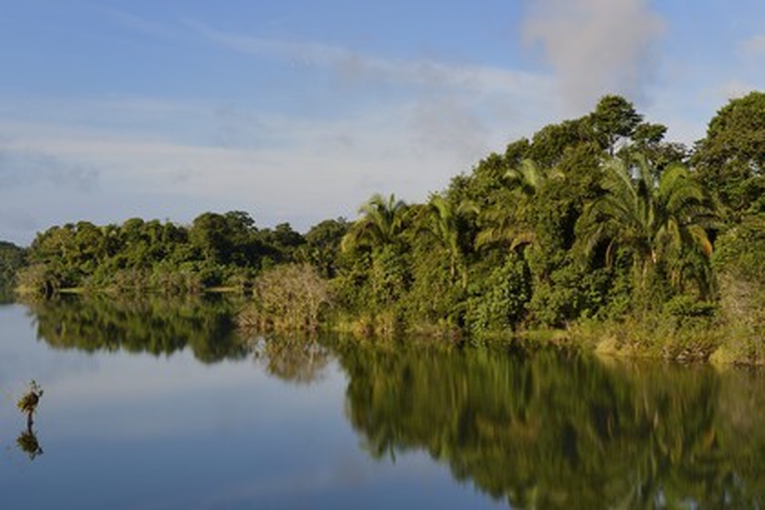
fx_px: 1169
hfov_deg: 36.2
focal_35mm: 55
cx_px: 382
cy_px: 255
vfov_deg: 24.6
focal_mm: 55
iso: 800
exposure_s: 1/1000
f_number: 13
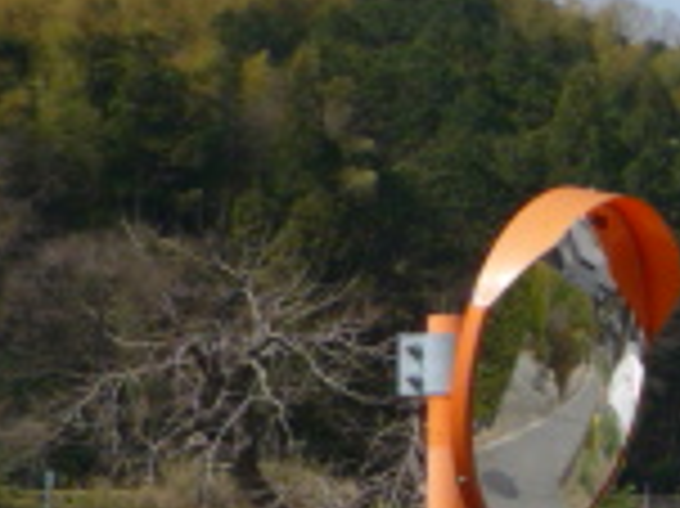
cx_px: 1383
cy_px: 548
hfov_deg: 13.3
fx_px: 2493
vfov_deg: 11.5
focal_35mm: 127
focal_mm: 4.4
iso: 100
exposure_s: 1/800
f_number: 4
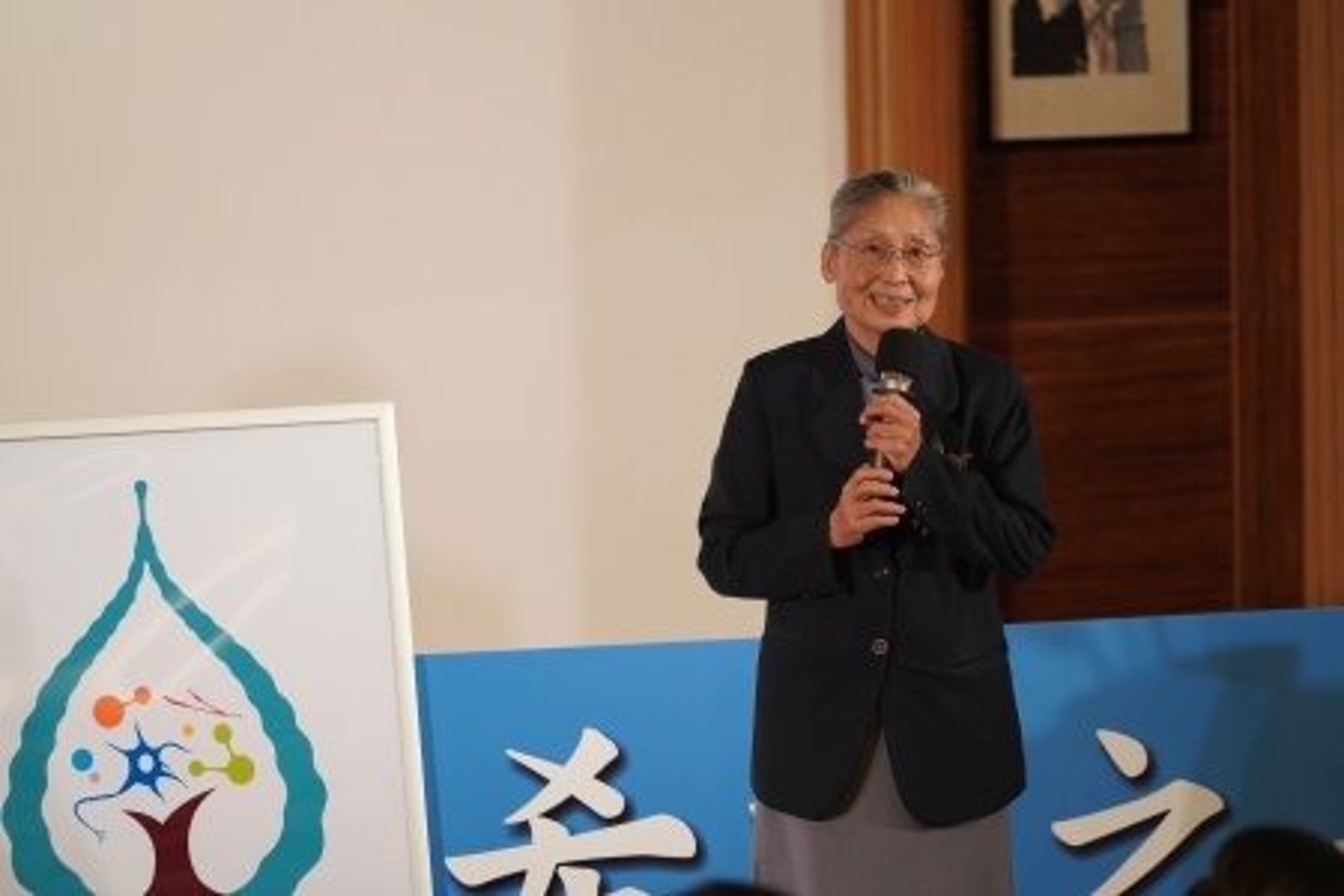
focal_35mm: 200
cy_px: 448
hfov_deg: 10.3
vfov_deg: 6.9
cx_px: 672
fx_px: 7466
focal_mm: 200
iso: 1000
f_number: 4
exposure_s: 1/250
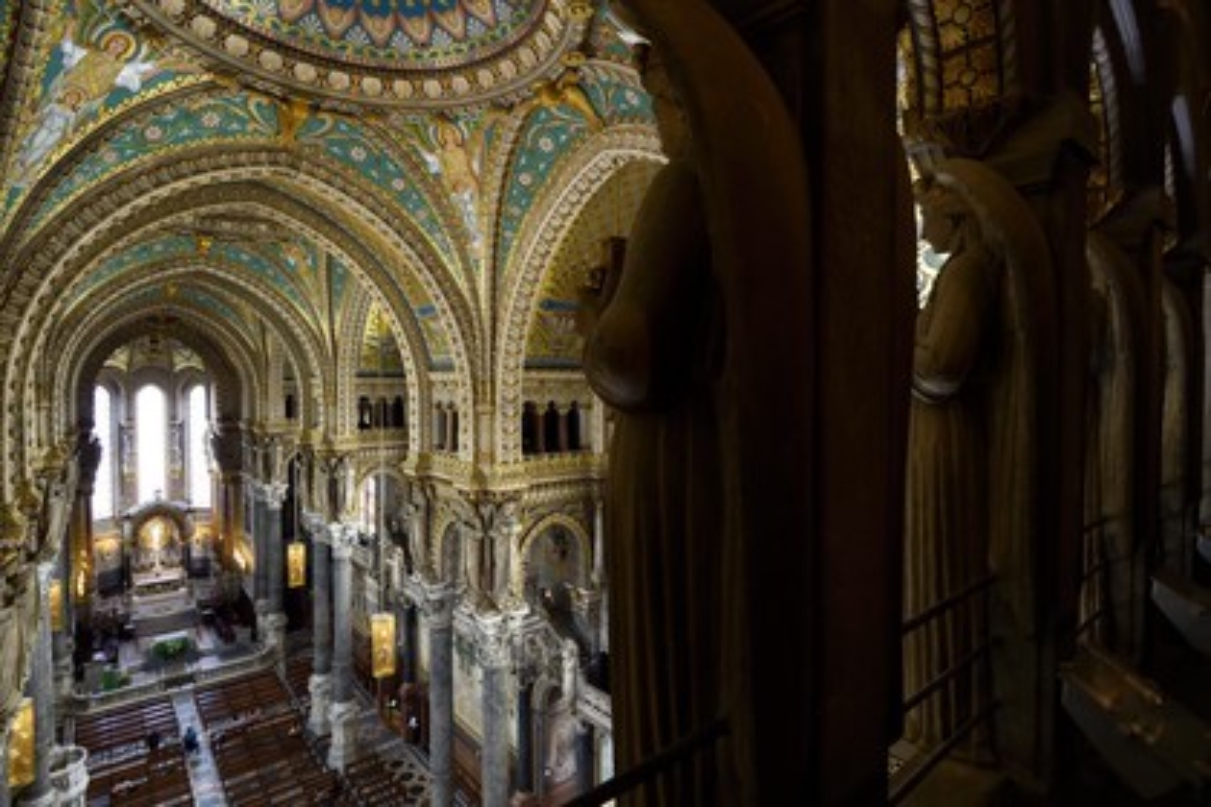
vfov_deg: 70.4
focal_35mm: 17
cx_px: 606
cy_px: 404
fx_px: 572
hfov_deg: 93.3
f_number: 4.5
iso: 800
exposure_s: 1/13
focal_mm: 17
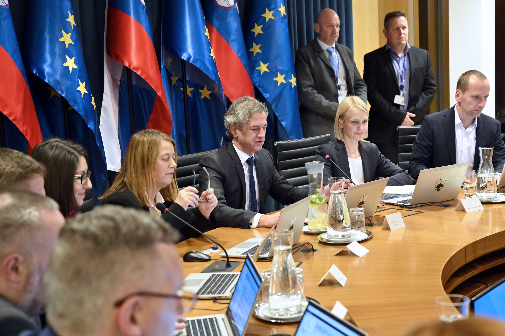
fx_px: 981
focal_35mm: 70
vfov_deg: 19.4
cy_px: 168
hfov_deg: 28.9
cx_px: 252
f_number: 5
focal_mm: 70
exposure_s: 1/125
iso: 4000
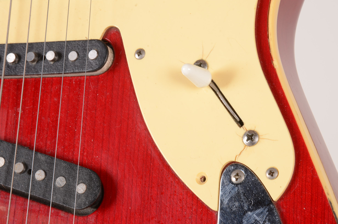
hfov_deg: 13.1
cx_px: 169
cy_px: 112
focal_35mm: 158
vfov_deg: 8.7
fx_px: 1476
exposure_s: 1/60
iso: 250
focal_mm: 105
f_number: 20
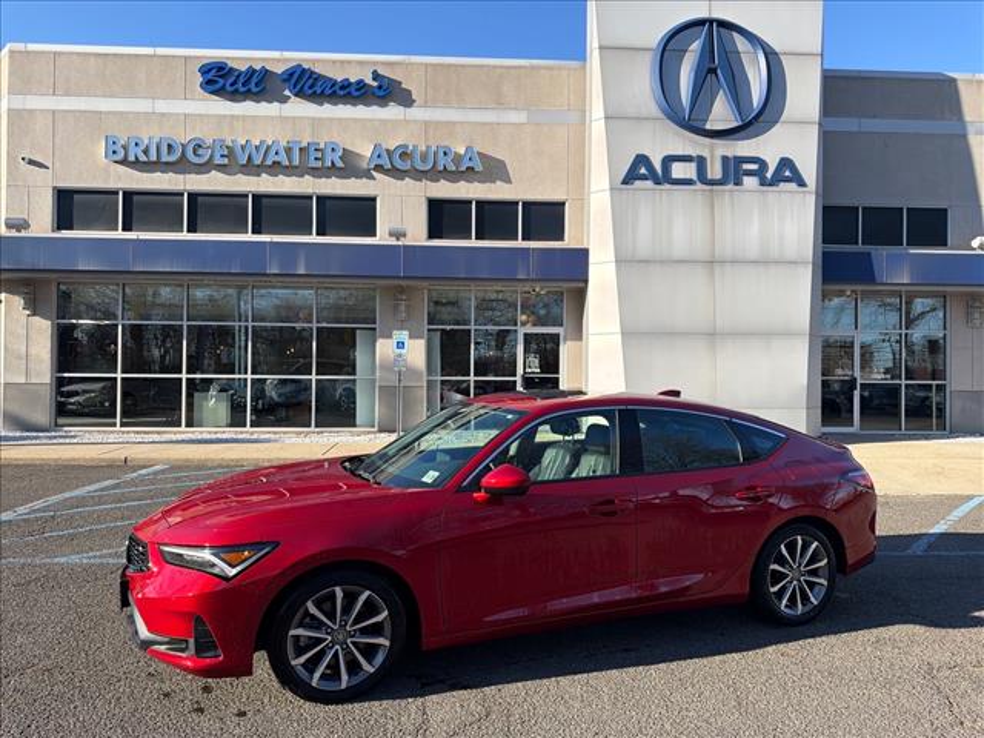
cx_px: 492
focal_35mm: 24
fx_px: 682
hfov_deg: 71.6
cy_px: 369
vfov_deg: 56.8
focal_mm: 6.76
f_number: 1.78
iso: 100
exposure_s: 1/2525
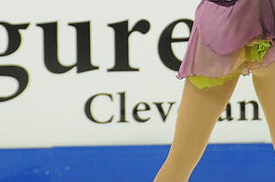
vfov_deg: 1.7
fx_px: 6189
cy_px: -3
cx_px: 212
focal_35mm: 812
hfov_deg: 2.5
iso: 3200
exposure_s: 1/500
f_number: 5.6
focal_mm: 200
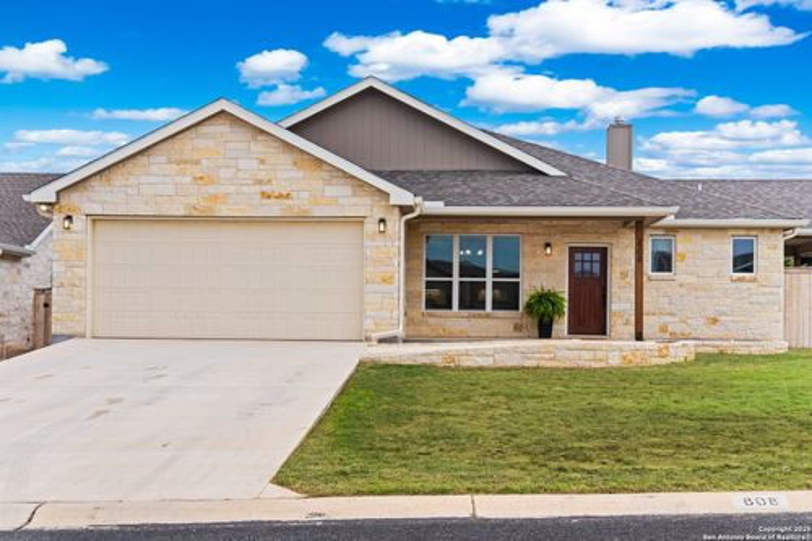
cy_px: 270
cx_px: 406
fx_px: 947
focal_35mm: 42
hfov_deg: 46.4
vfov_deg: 31.9
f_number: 9
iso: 100
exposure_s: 1/13
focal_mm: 42
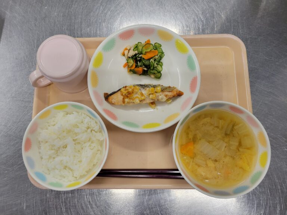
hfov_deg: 67.3
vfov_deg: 53.1
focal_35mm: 26
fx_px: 216
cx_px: 144
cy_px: 108
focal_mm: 5.4
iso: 125
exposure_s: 1/120
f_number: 1.8
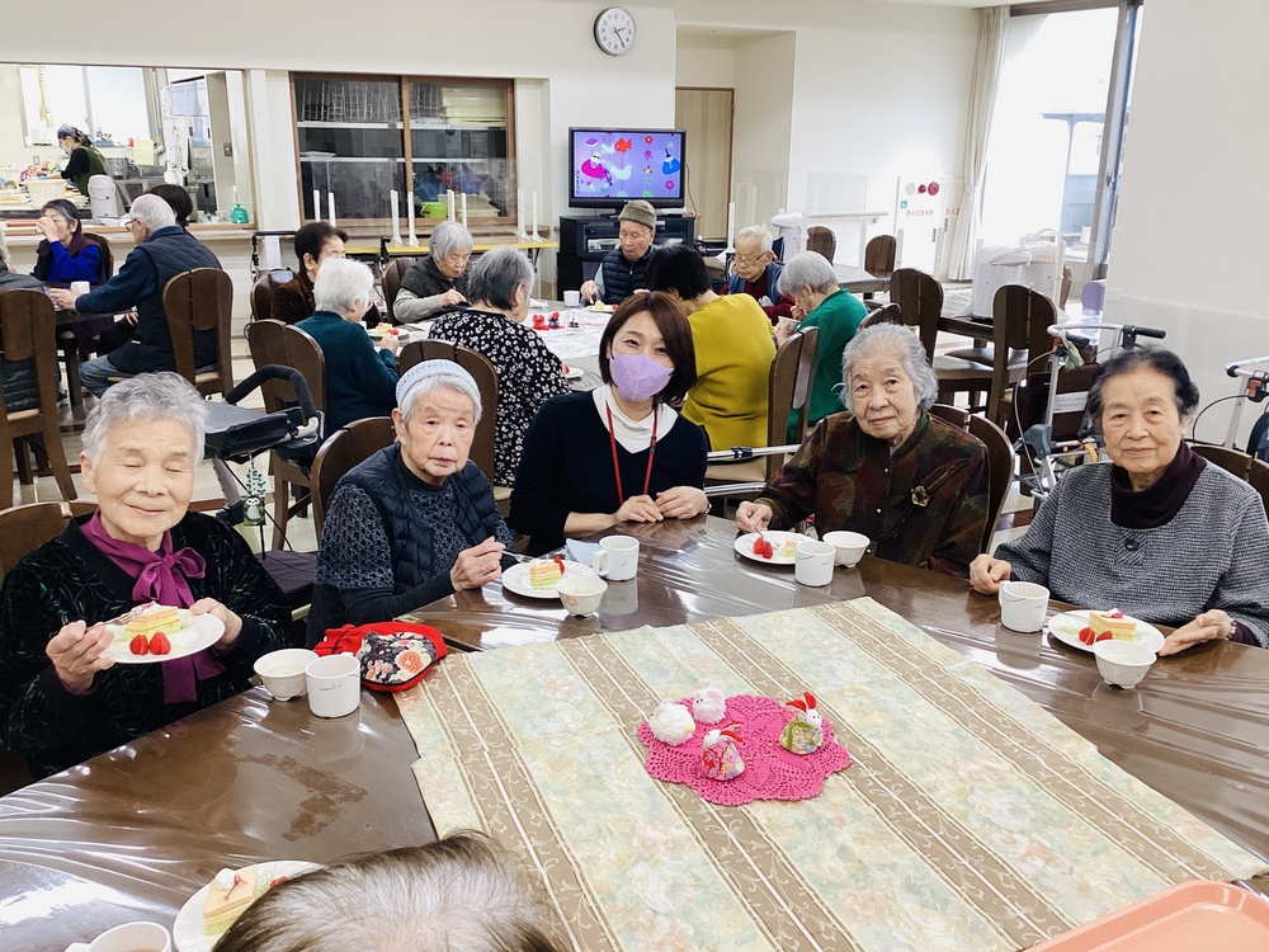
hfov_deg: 58.4
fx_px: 1136
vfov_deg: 45.4
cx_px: 634
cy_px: 476
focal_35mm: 31
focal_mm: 3.3
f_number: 2.4
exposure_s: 1/60
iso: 100
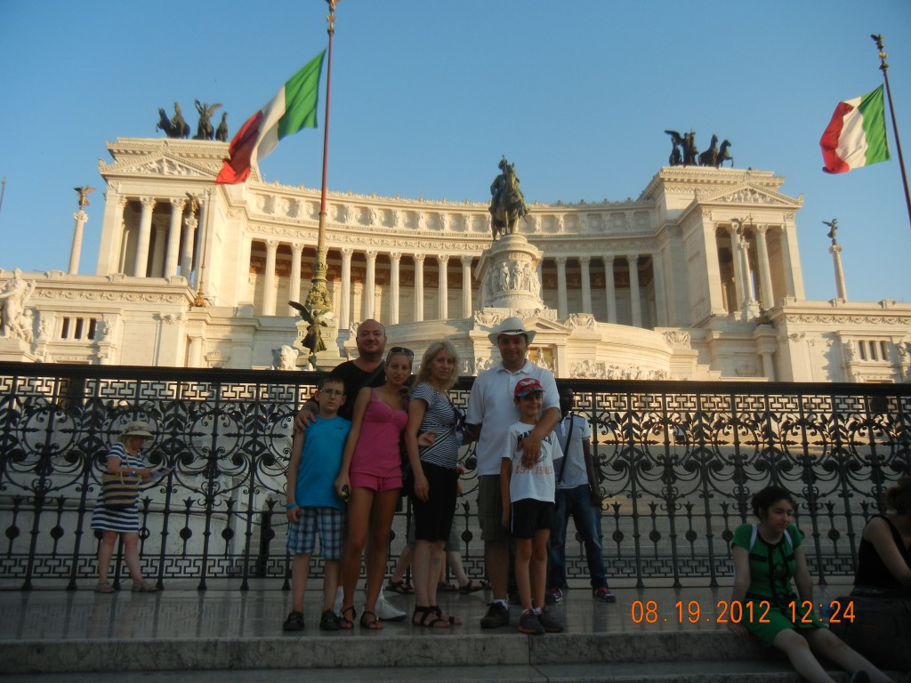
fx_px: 790
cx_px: 456
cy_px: 342
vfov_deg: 46.8
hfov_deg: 60.0
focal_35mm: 30
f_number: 3.5
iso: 160
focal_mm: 5.4
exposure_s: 1/586
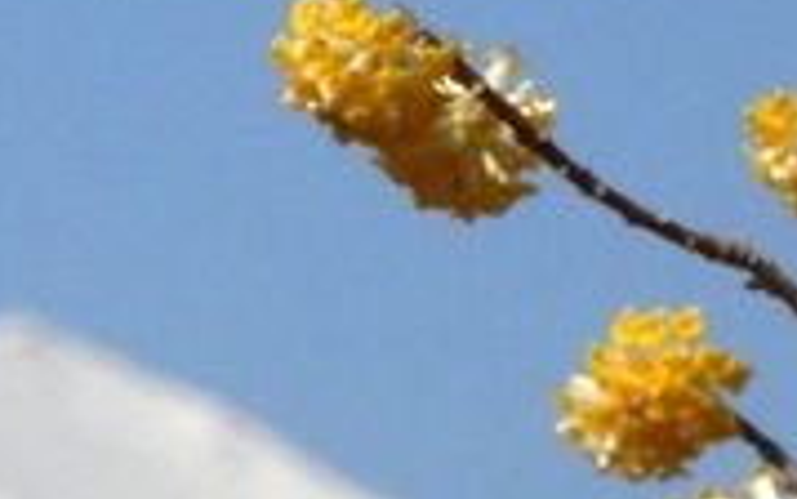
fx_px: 23140
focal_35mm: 1065
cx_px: -263
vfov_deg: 1.2
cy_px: 699
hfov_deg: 2.0
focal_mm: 40.2
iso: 125
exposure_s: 1/250
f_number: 17.2
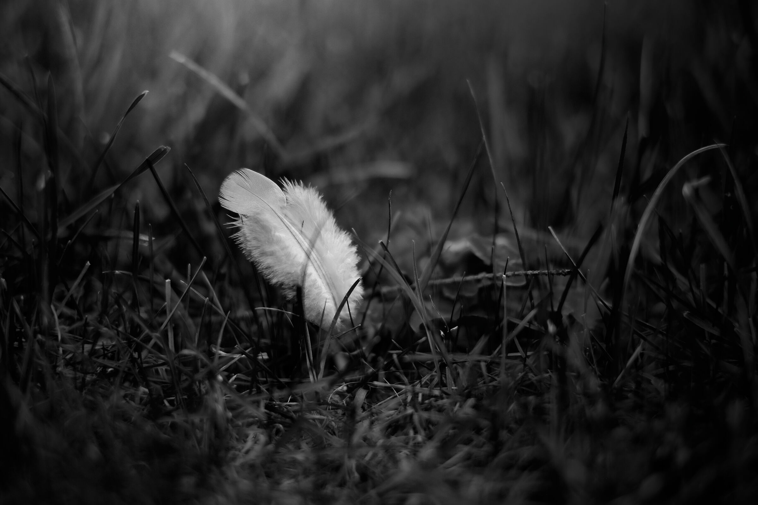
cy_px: 252
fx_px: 1116
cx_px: 379
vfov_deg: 25.5
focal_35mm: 53
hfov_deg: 37.5
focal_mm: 35
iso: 200
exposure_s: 1/1000
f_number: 1.6
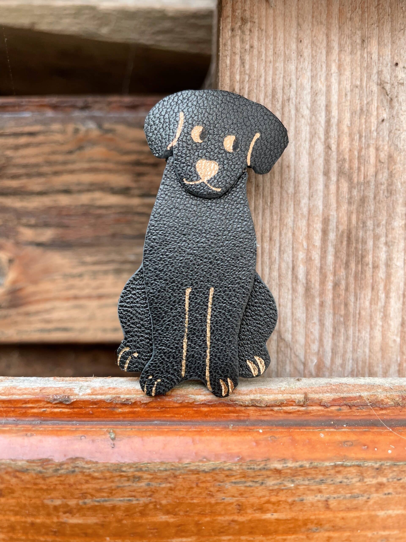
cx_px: 203
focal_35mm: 26
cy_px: 271
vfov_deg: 67.3
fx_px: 407
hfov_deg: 53.1
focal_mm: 4.2
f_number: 1.6
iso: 50
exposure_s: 1/121
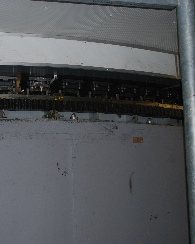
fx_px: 445
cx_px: 30
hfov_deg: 24.2
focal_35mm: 62
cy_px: 121
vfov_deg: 30.6
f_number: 4.8
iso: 200
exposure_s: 1/60
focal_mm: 29
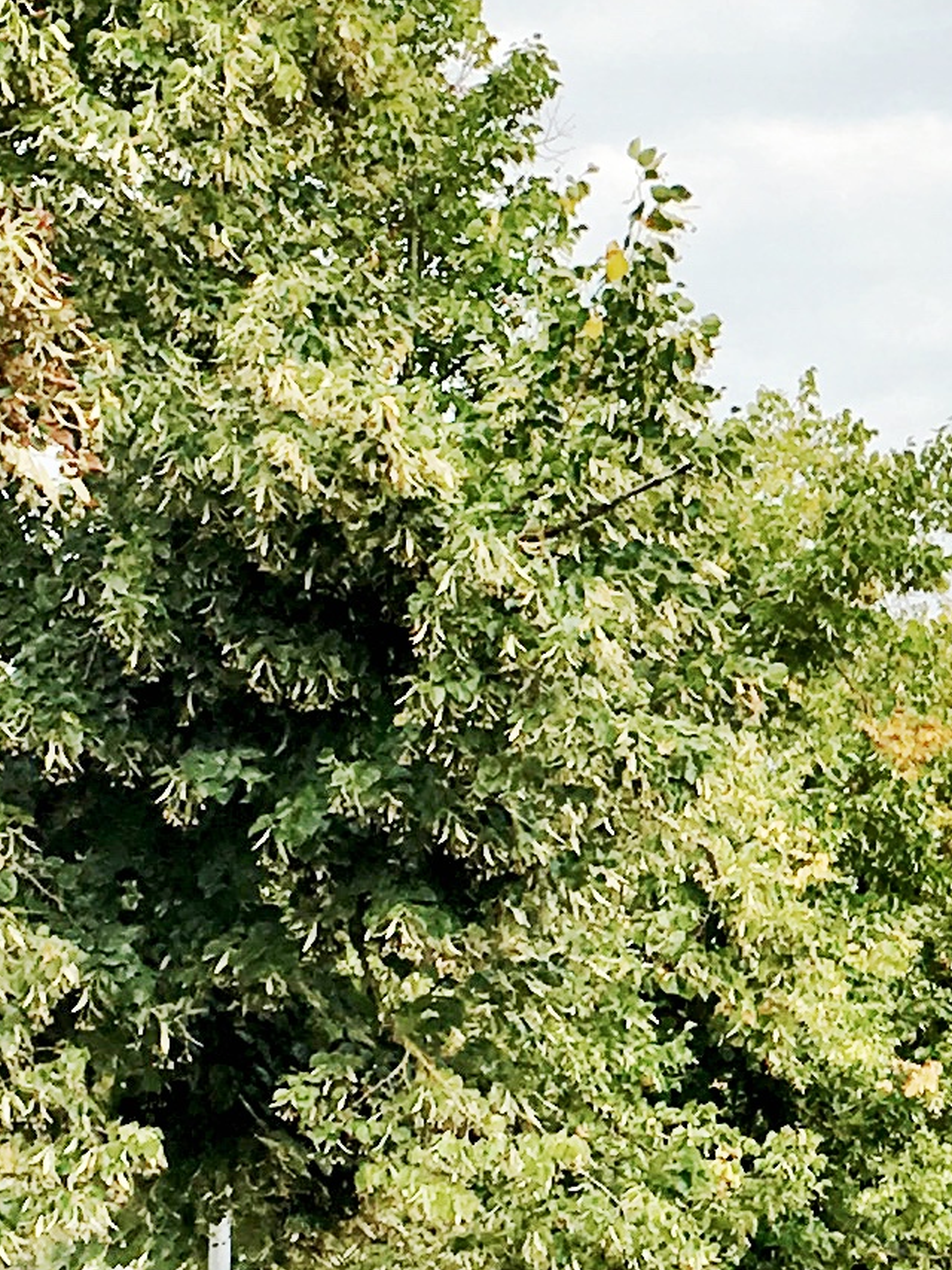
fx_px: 5022
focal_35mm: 137
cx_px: 1371
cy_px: 804
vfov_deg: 14.4
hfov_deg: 10.5
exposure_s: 1/950
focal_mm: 4.15
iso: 25
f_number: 2.2
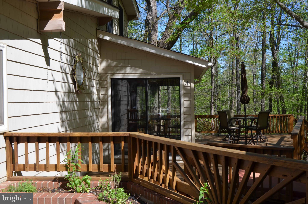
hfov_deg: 46.5
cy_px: 102
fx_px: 359
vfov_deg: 31.7
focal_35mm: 42
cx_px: 154
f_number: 8
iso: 160
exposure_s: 1/250
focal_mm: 28
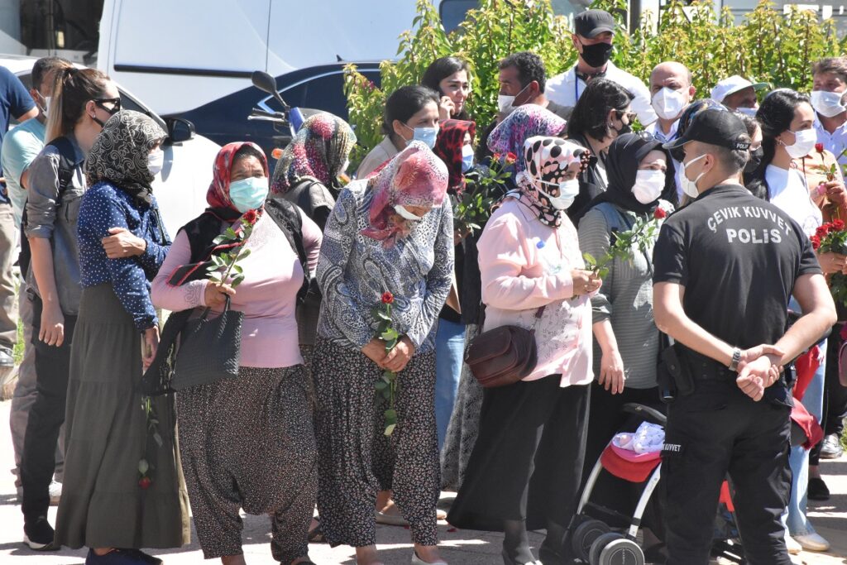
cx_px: 424
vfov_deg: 8.7
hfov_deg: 13.0
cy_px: 282
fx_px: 3706
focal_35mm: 158
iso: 4000
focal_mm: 105
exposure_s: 1/1000
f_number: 16
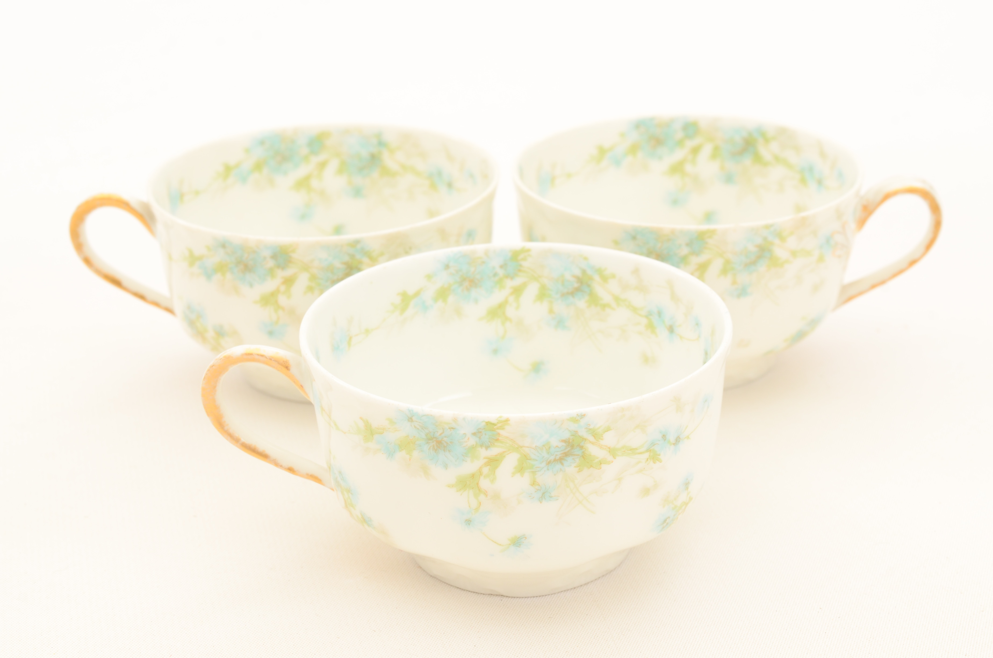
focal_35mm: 69
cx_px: 496
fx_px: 1899
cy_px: 329
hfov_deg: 29.3
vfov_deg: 19.6
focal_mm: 46
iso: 320
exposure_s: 1/60
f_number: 13
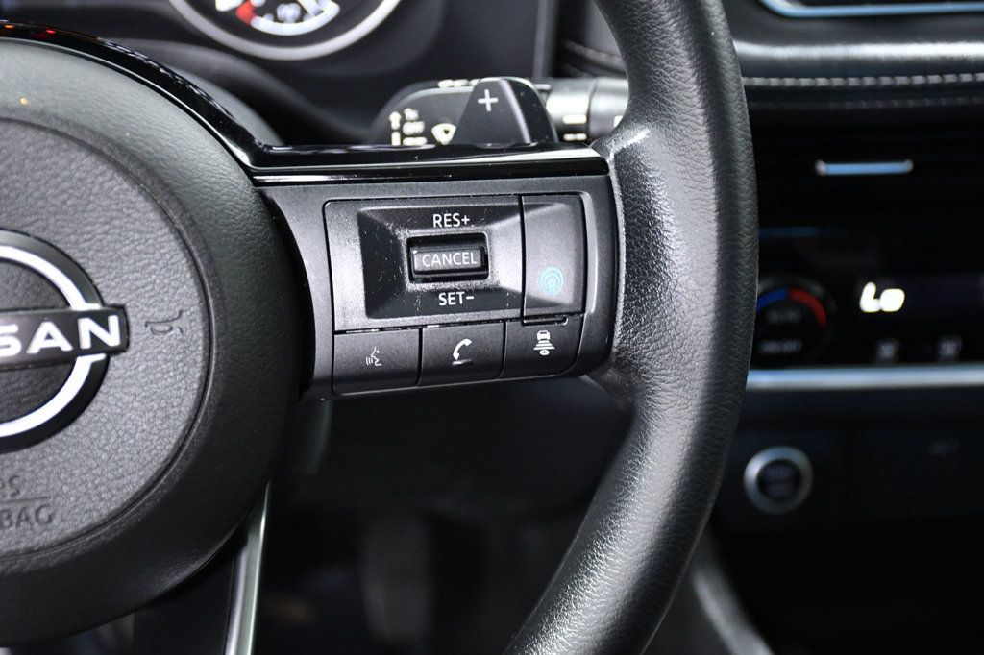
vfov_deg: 20.3
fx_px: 1831
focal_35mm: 67
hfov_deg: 30.1
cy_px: 328
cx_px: 492
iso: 2500
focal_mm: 45
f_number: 4.5
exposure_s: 1/40
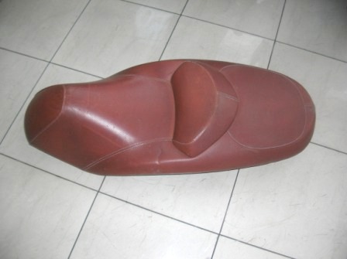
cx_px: 174
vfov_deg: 40.6
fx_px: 350
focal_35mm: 35
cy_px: 130
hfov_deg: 52.7
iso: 50
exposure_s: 1/60.1
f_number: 2.8
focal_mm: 5.8
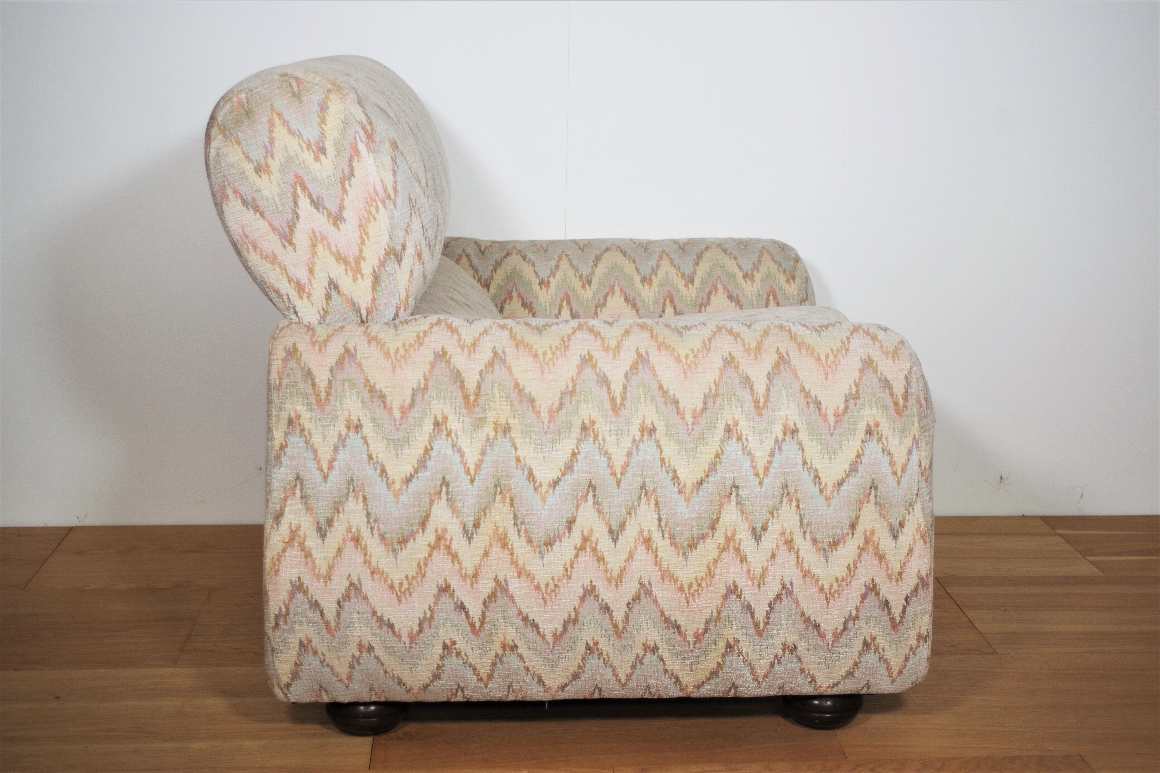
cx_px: 580
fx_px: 1482
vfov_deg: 29.2
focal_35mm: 46
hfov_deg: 42.7
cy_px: 386
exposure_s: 1/60
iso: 200
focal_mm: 30.63
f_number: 4
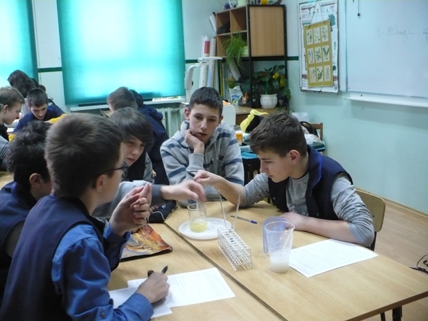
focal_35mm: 37
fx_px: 457
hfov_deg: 50.1
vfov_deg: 38.7
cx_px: 214
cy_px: 160
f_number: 2.8
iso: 400
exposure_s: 1/30
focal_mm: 6.1
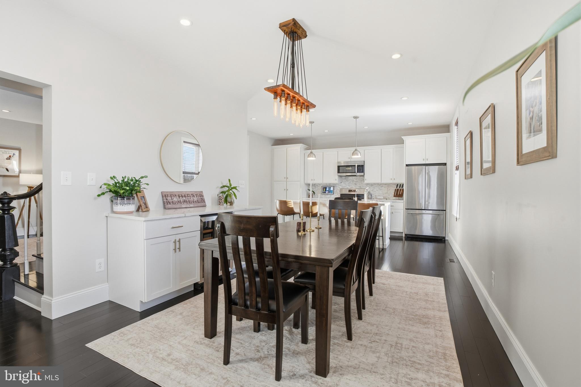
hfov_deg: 96.7
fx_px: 258
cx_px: 290
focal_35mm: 16
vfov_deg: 73.7
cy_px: 194
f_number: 8
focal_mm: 16
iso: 400
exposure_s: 1/500
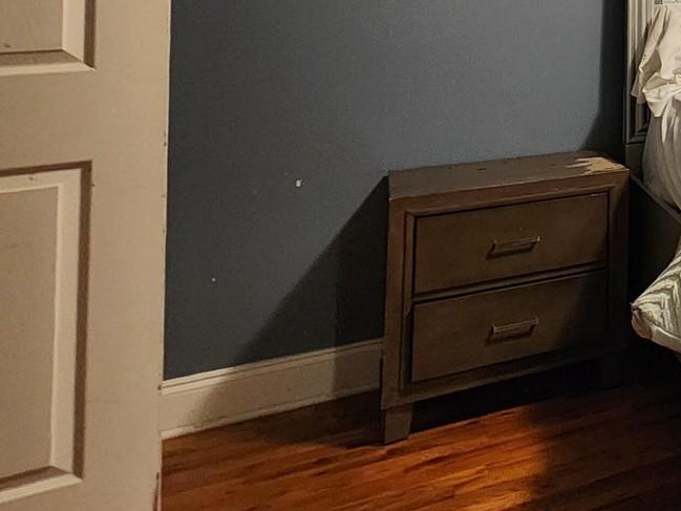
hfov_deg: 28.7
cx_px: 1024
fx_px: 807
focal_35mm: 41
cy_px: -66
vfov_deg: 30.9
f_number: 2.2
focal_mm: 2.2
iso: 400
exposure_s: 1/30
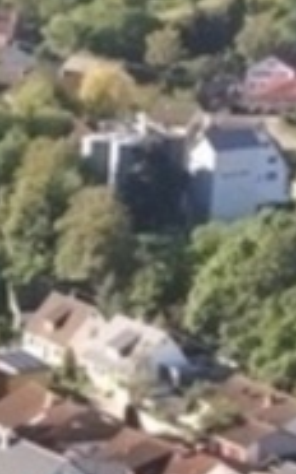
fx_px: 2185
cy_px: 469
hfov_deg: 7.1
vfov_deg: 12.3
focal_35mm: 169
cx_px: -518
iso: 32
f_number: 2.2
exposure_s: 1/573
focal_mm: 4.15
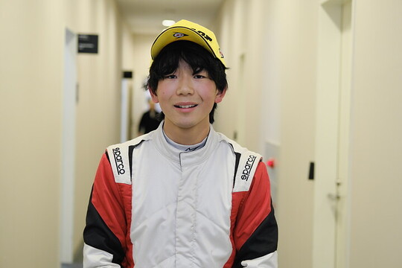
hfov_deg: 27.0
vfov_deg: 18.2
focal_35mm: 75
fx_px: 837
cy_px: 134
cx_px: 201
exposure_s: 1/150
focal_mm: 50
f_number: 2.8
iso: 1600
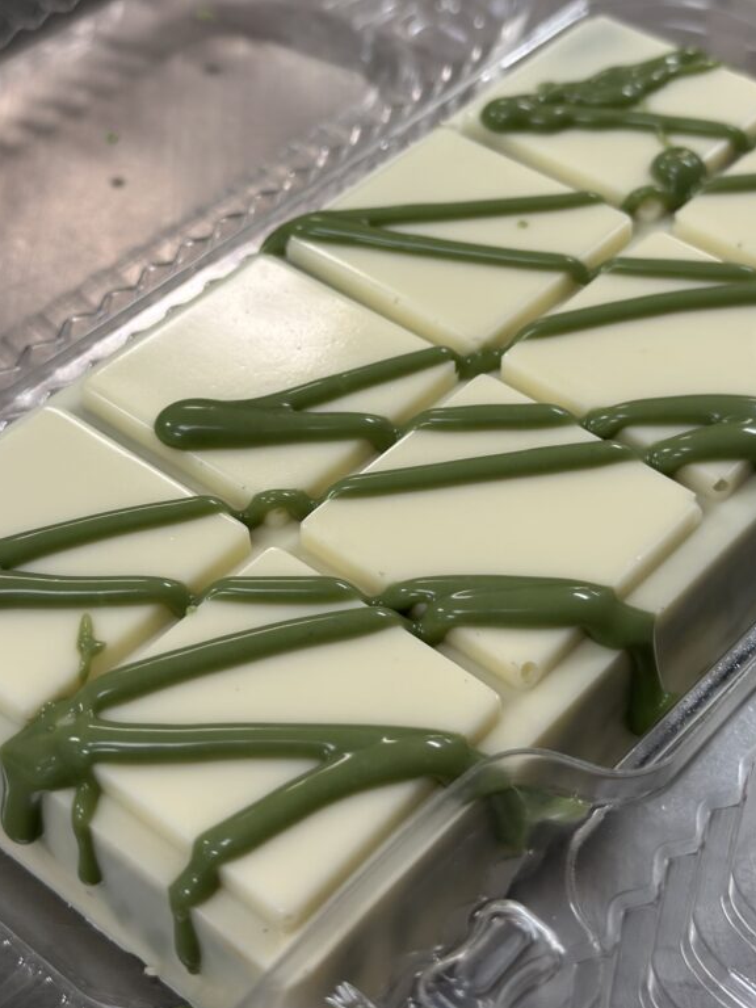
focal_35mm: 64
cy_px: 419
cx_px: 433
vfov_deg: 30.2
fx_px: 1864
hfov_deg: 22.9
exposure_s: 1/60
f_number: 1.78
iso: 64
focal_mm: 6.86
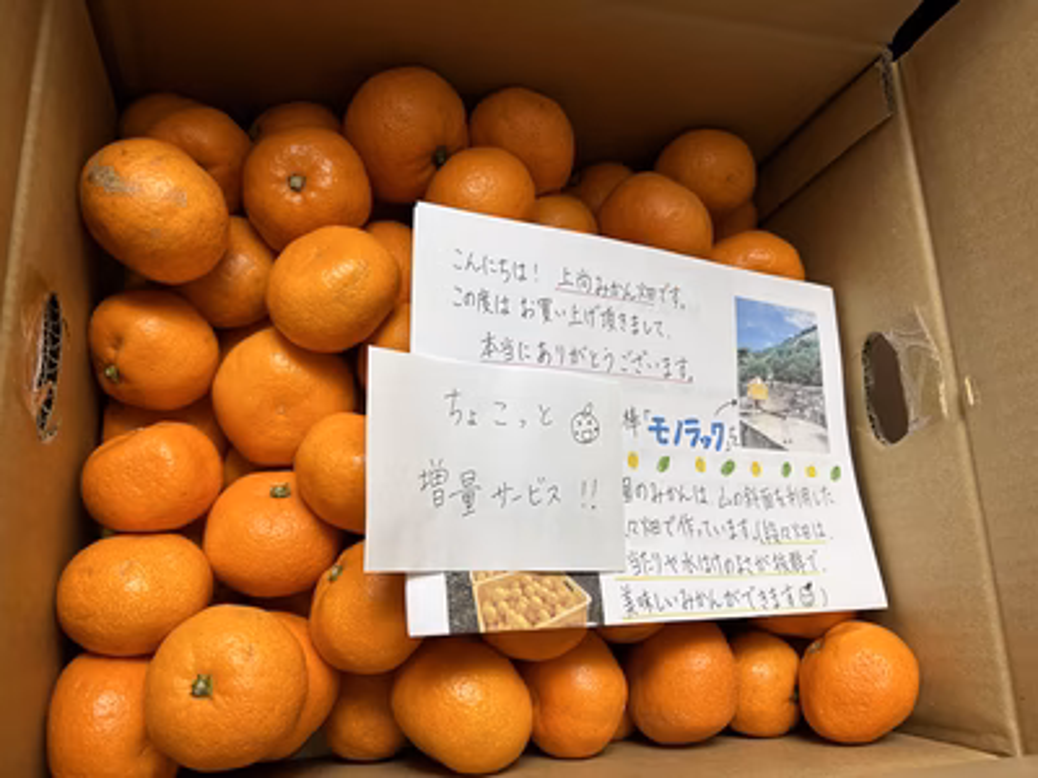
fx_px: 780
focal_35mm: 26
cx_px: 519
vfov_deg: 53.1
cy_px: 389
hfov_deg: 67.3
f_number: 1.5
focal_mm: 5.7
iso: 100
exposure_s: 1/50
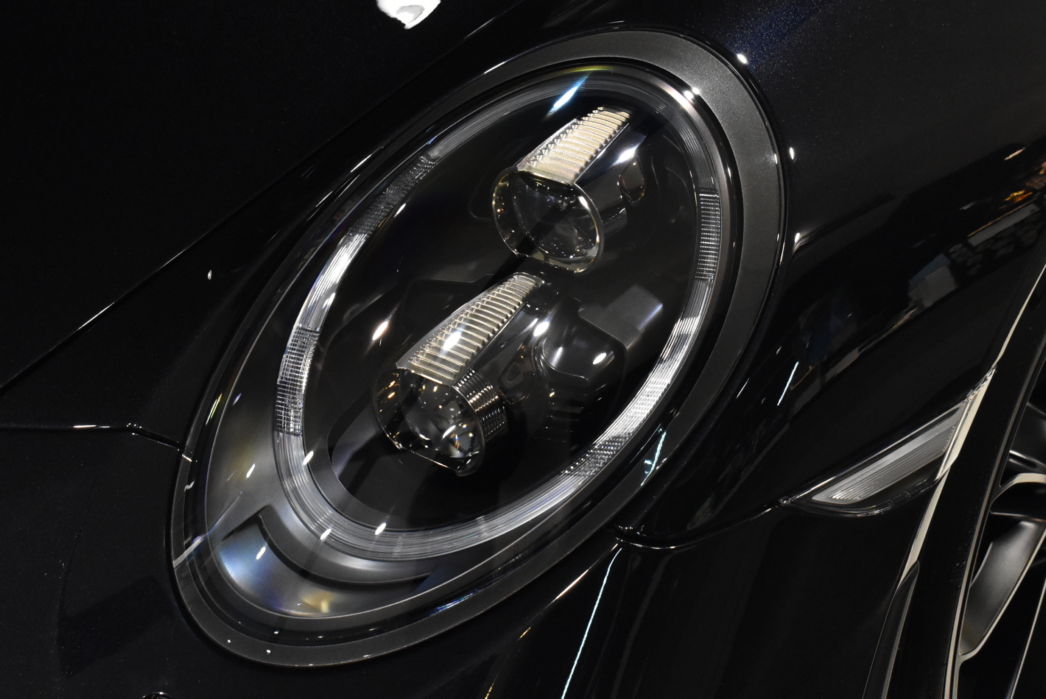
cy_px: 363
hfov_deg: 33.1
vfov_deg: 22.4
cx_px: 509
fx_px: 1761
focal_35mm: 61
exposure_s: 1/60
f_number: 9
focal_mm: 35
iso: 3200
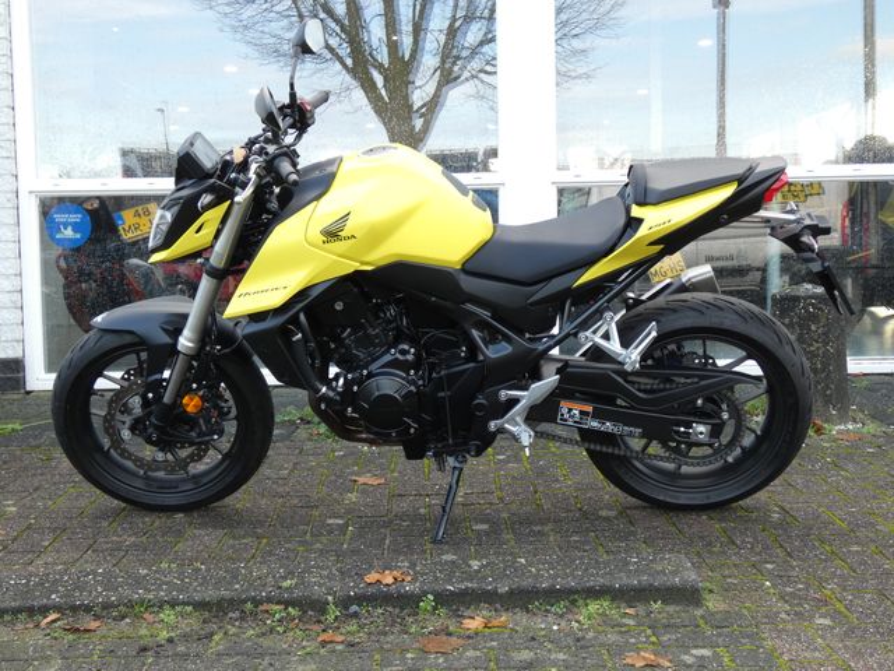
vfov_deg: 30.3
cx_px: 447
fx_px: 1240
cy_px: 336
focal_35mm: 48
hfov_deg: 39.7
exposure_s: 1/80
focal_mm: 8.6
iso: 200
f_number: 3.8
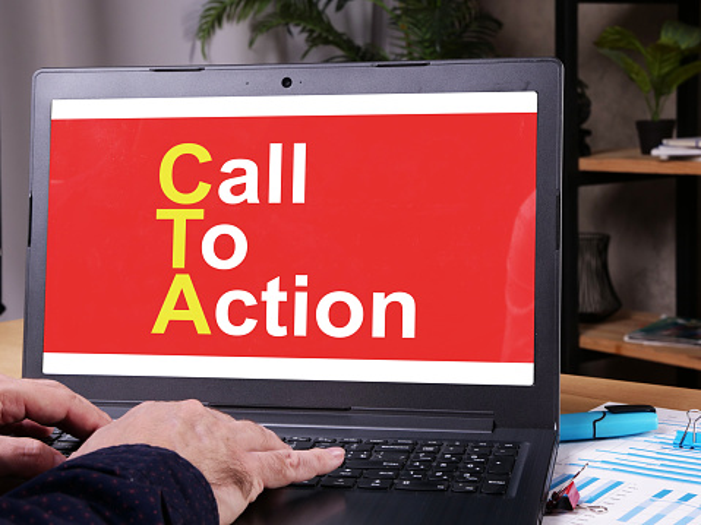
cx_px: 350
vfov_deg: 21.0
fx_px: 1417
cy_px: 262
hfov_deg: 27.8
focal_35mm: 70
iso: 200
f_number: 9
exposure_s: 1/160
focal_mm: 35
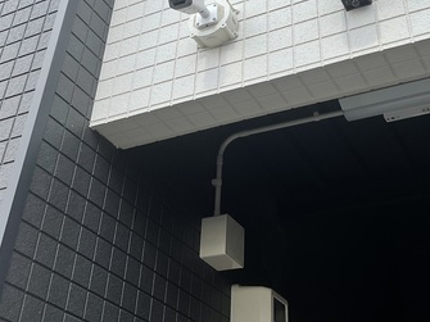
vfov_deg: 27.1
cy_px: 35
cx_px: 213
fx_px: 646
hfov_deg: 36.8
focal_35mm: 52
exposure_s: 1/944
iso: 16
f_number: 1.8
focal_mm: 3
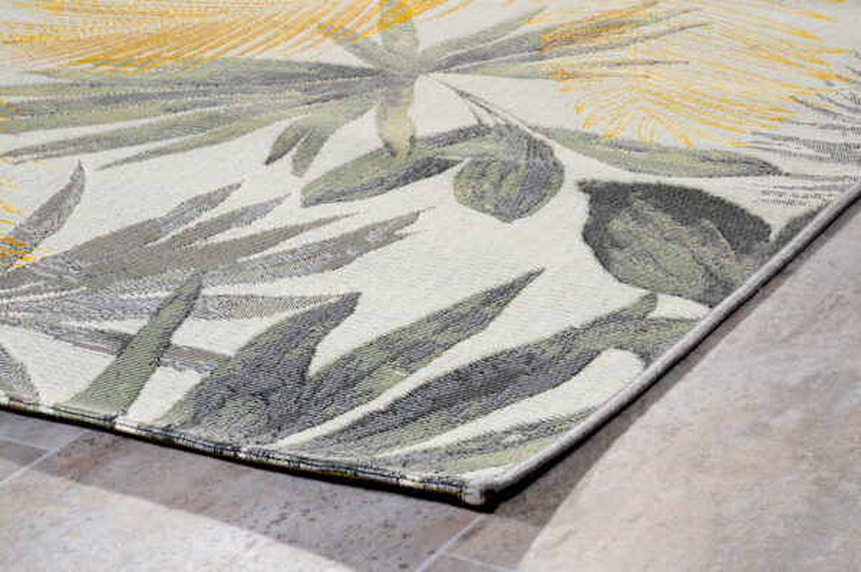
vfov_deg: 13.0
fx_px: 2509
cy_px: 286
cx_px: 430
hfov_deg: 19.5
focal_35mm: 105
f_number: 29
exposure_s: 1/125
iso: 500
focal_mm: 70
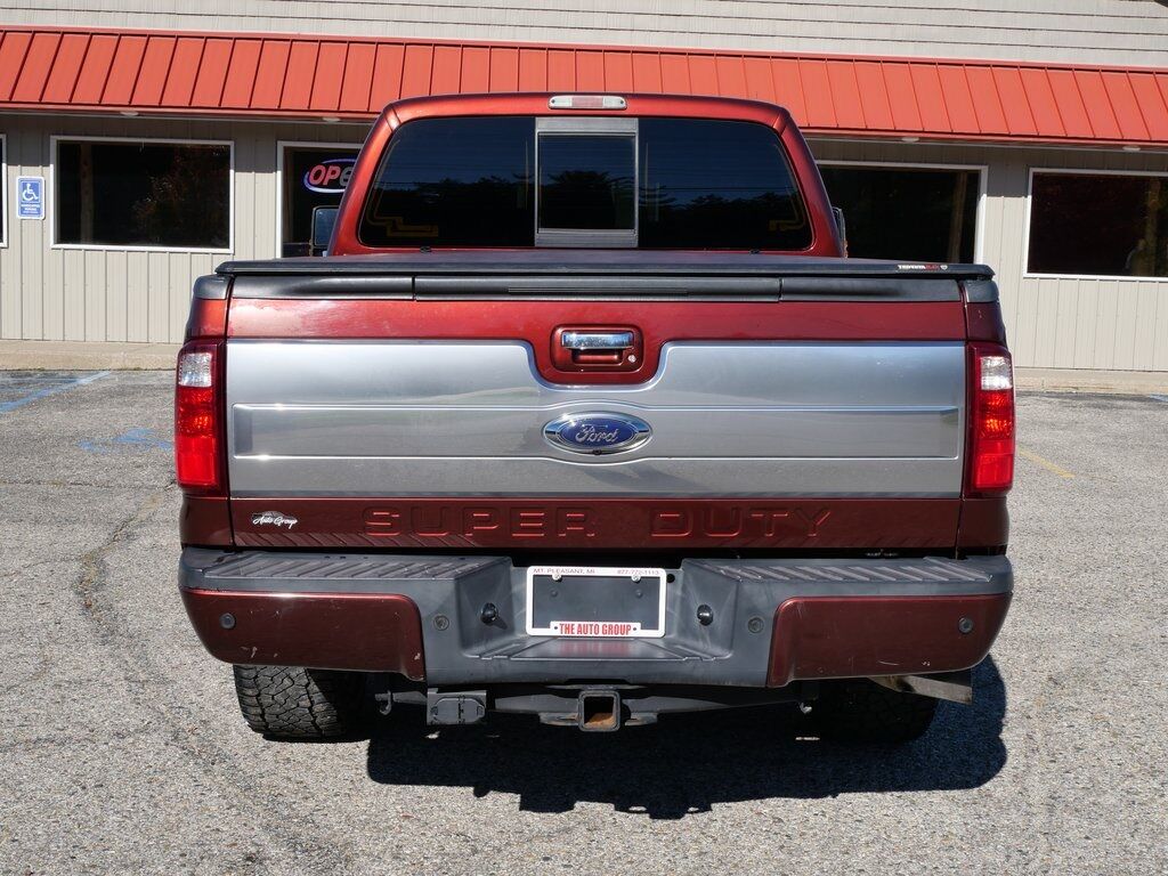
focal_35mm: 44
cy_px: 438
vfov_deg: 32.9
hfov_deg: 42.9
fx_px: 1485
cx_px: 584
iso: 200
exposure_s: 1/400
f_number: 10
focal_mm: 22
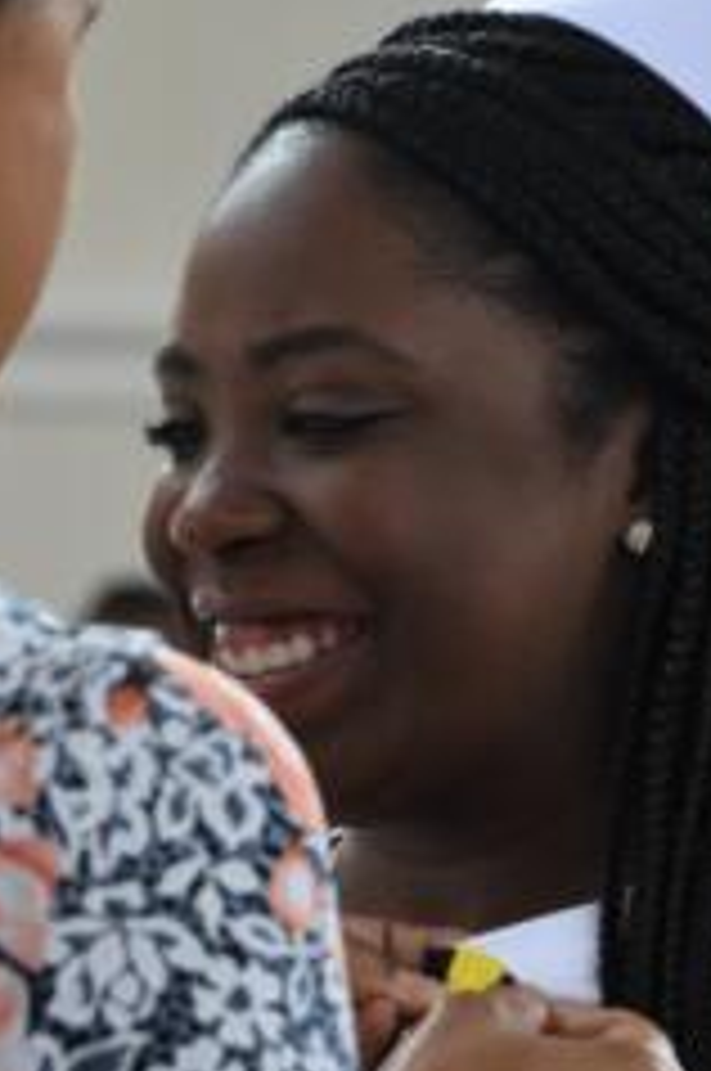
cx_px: 227
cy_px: 932
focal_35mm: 347
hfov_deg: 3.9
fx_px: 10309
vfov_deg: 5.9
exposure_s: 1/60
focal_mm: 110
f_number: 8
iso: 1000
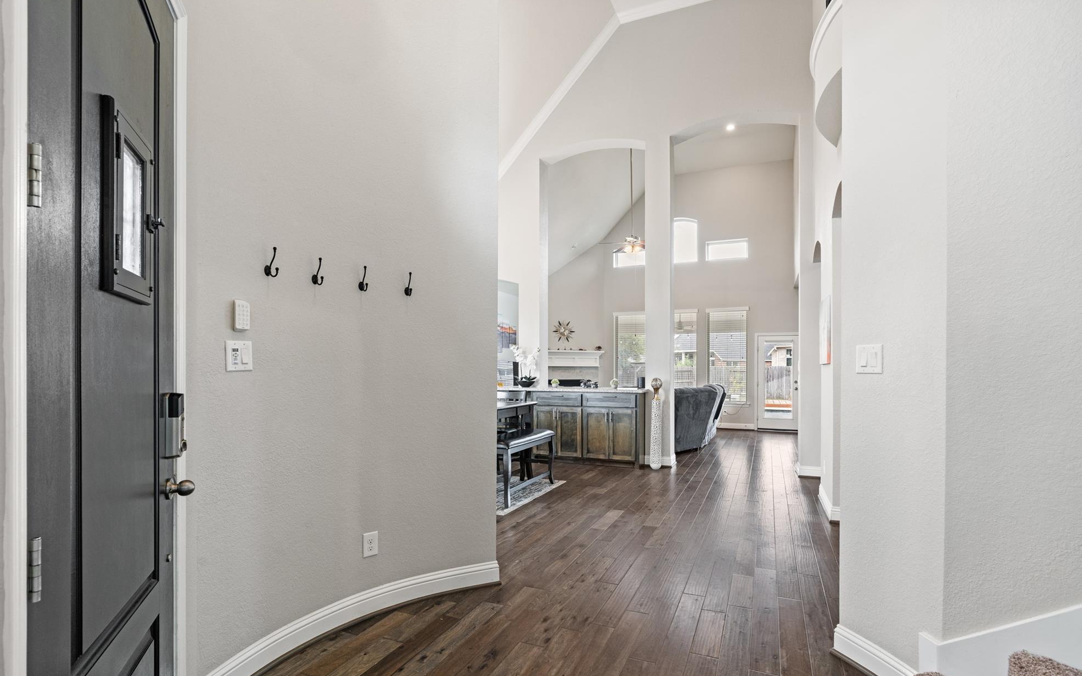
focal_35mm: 17
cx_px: 563
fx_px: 501
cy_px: 370
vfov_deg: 67.9
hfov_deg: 94.3
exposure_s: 1/2
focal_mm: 16
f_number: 9
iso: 200
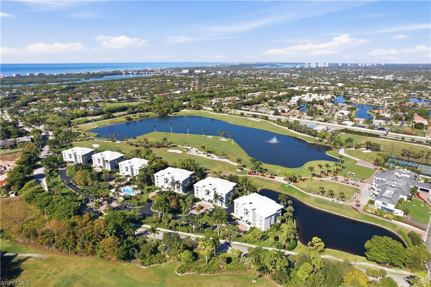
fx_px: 263
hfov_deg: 78.6
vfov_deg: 57.1
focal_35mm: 22
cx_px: 216
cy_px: 144
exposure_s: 1/2000
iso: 100
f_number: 2.8
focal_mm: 8.4
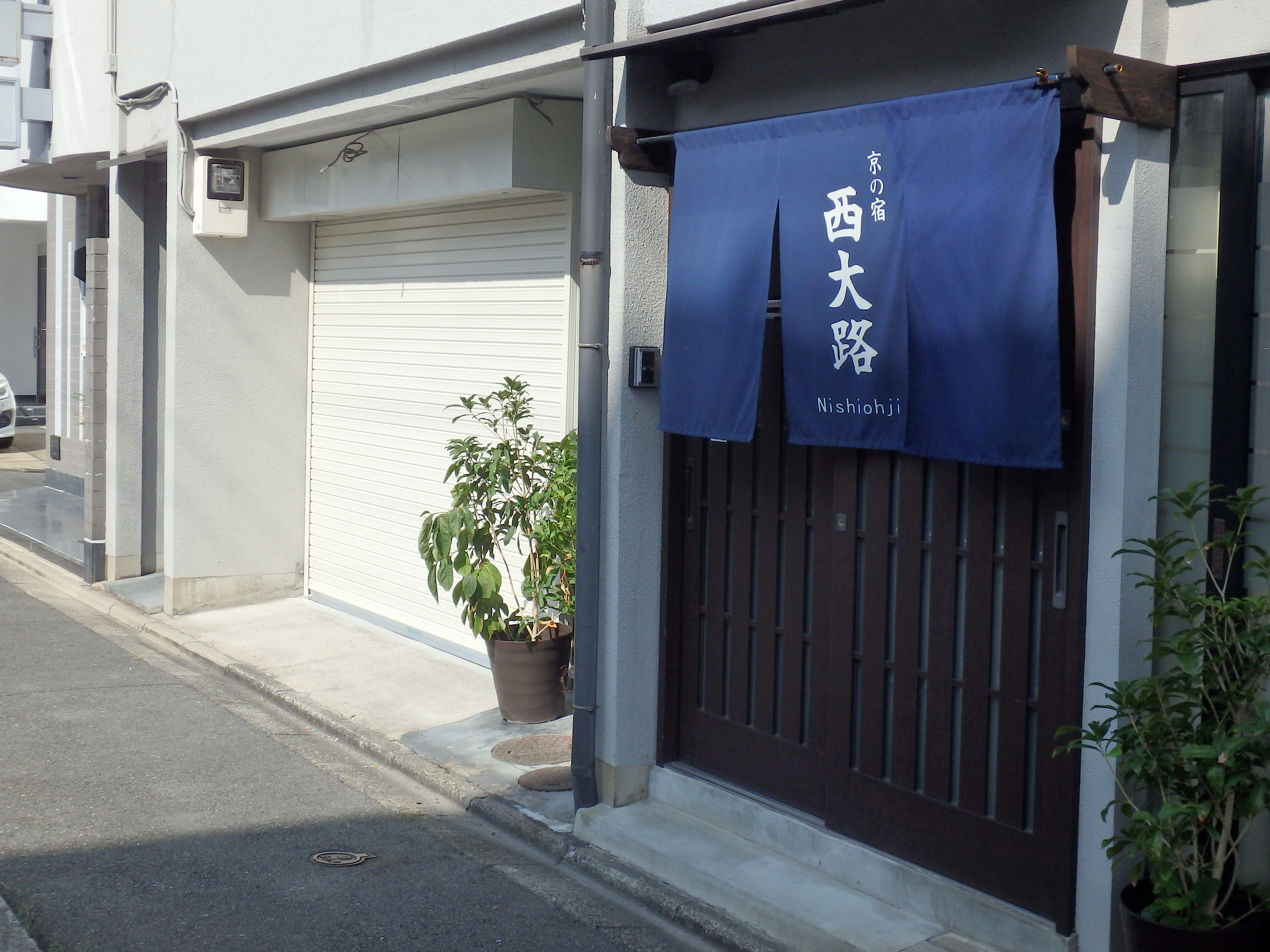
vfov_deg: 34.3
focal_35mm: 42
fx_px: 1541
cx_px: 635
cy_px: 476
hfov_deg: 44.8
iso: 125
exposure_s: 1/640
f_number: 5.2
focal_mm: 7.5
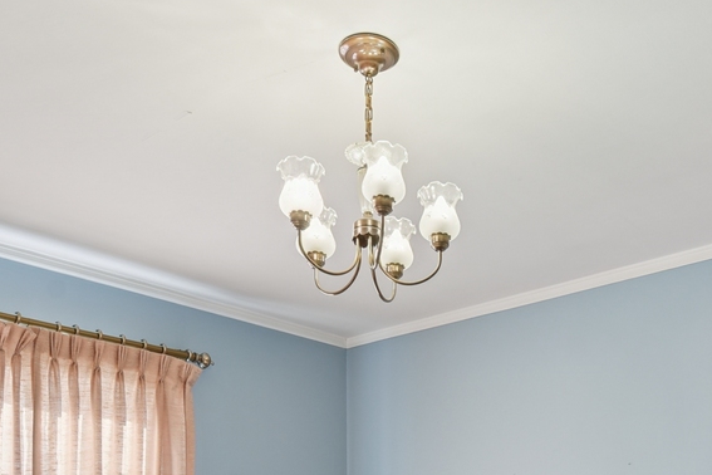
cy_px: 574
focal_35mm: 40
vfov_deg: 28.8
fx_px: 791
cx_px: 453
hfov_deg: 47.9
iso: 400
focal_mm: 14
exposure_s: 1/25
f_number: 8
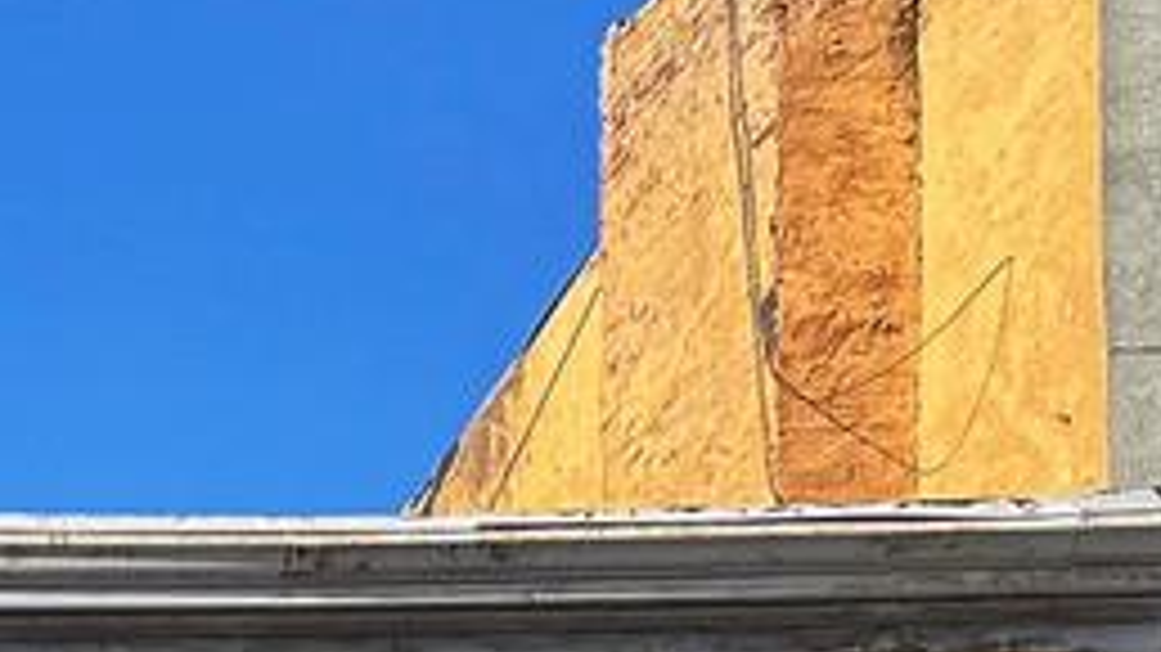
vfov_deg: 7.9
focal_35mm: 146
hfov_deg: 12.4
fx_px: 4494
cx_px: -1377
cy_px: 1317
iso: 80
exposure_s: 1/2252
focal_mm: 6.76
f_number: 1.78
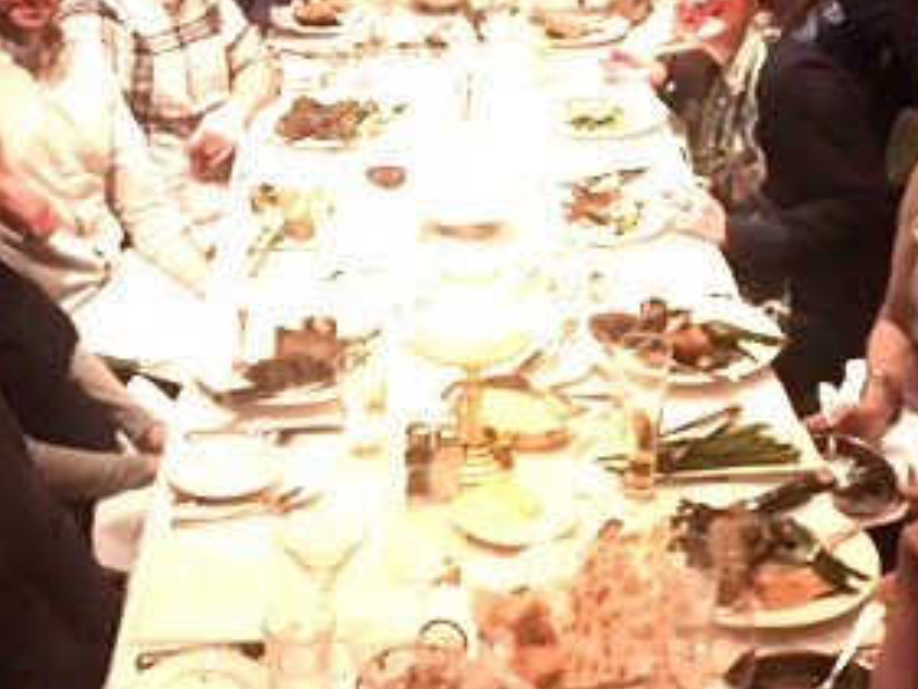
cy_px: 199
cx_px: 389
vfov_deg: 22.1
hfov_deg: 29.3
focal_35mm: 66
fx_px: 1751
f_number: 2.2
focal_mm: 4.15
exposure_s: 1/15
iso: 800
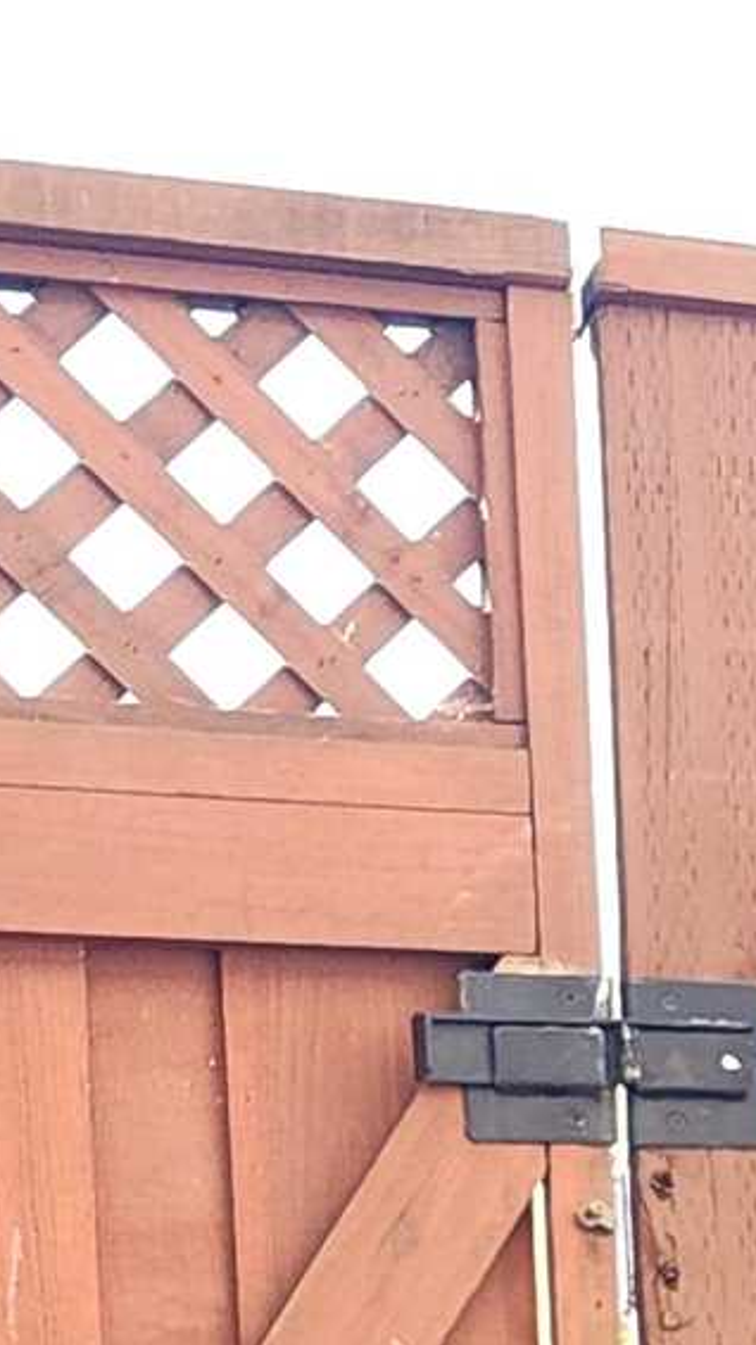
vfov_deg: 15.0
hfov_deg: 7.6
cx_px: 2377
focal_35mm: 136
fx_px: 4851
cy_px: 1787
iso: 16
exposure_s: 1/120
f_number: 1.8
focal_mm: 6.4
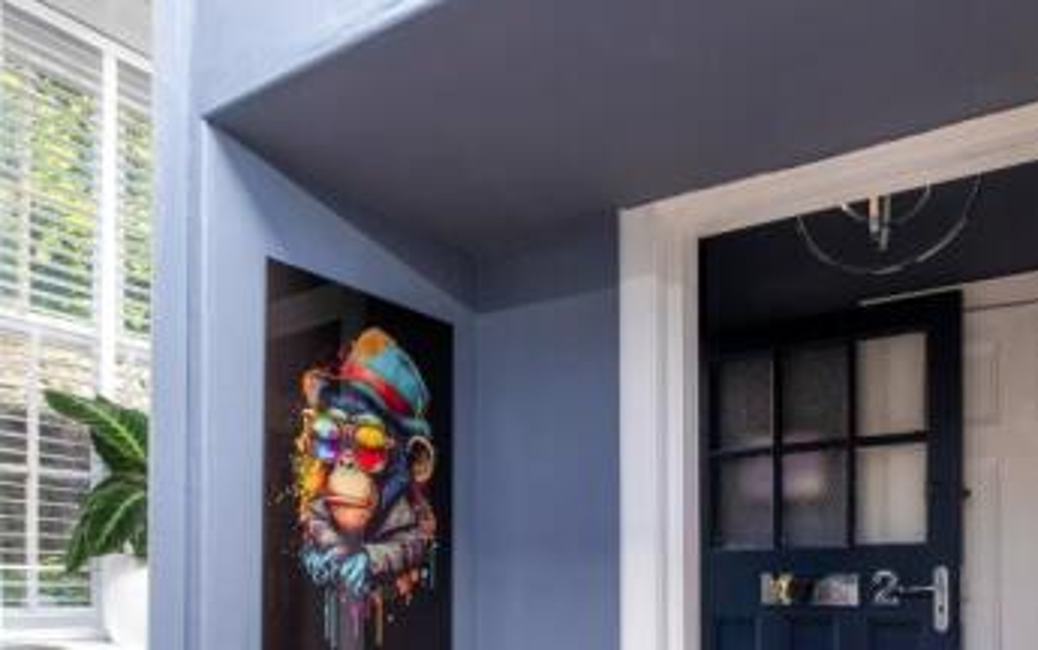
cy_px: 633
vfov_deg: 38.8
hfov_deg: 64.6
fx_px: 821
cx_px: 552
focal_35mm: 29
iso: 200
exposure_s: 1/60
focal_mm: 10
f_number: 6.4
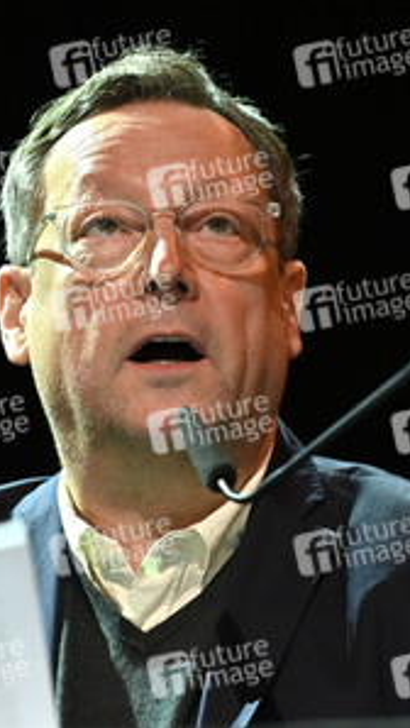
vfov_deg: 6.8
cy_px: 364
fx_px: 6116
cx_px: 145
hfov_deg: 3.8
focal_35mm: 317
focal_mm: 200
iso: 2000
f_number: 2.8
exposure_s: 1/400
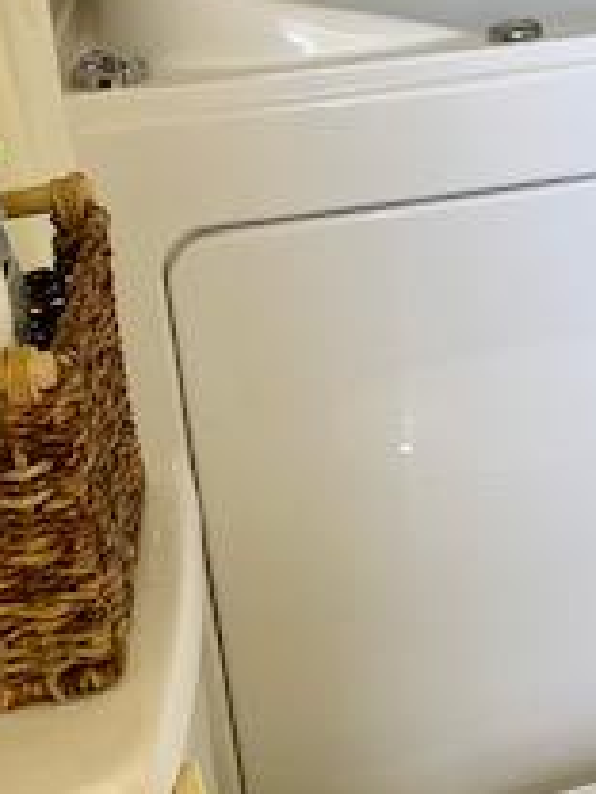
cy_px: 73
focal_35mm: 80
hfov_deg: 17.4
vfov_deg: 23.7
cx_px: 753
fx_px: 1837
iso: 64
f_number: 1.8
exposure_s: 1/60
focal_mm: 4.25
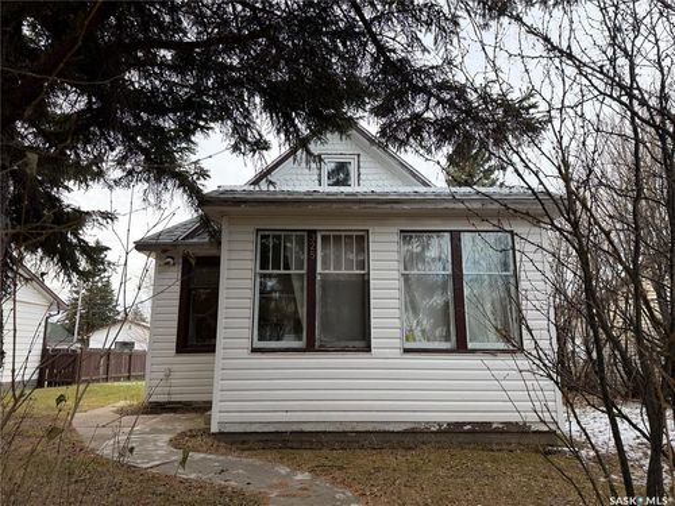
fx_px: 468
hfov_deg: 71.6
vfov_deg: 56.8
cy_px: 253
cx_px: 338
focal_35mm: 24
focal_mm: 6.76
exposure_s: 1/1192
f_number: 1.78
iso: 100
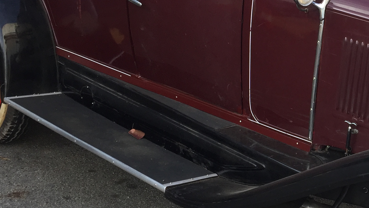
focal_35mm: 73
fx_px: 714
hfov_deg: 27.0
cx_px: 386
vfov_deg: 16.5
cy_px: 151
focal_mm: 4.15
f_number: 2.2
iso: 32
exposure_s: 1/399
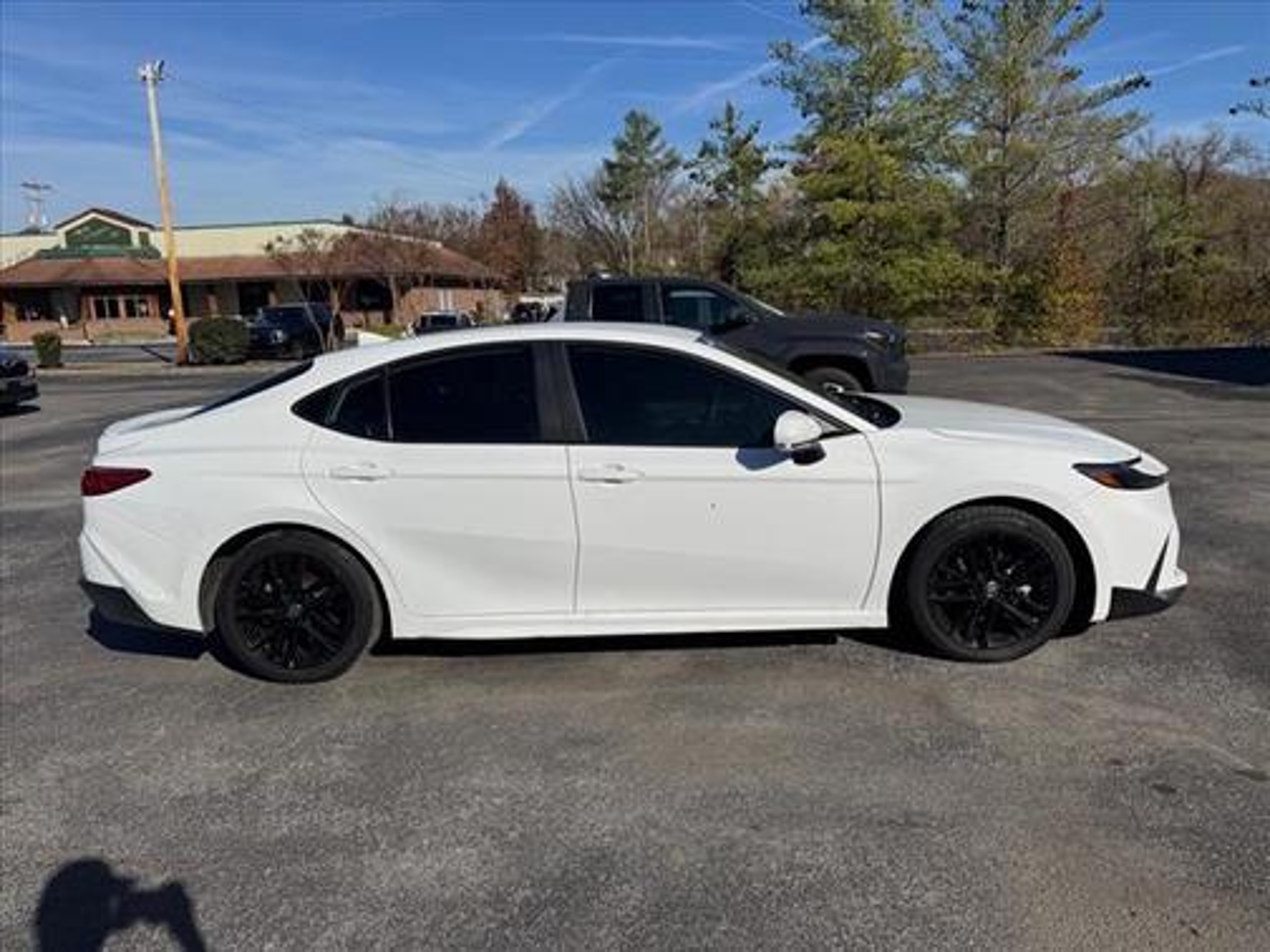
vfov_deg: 56.8
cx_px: 635
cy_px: 476
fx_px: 881
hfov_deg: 71.6
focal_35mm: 24
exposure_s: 1/12346
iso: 80
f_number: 1.78
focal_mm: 6.76
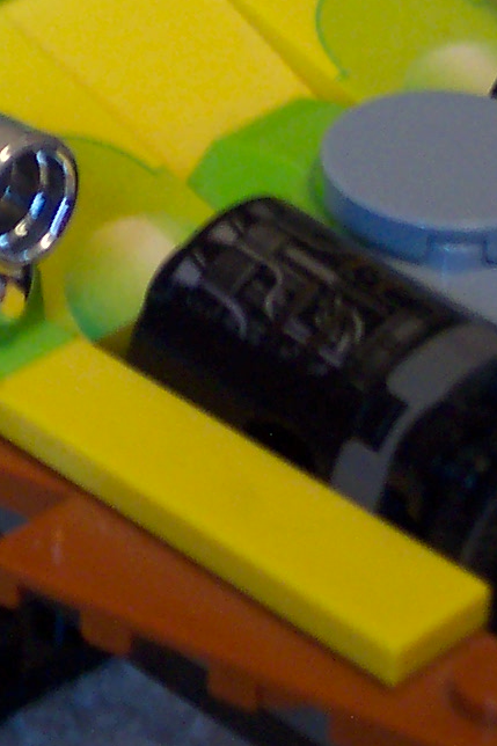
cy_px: 10
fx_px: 3543
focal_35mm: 171
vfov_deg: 11.9
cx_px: -111
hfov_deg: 7.9
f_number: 3.4
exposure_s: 1/10
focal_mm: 10.7
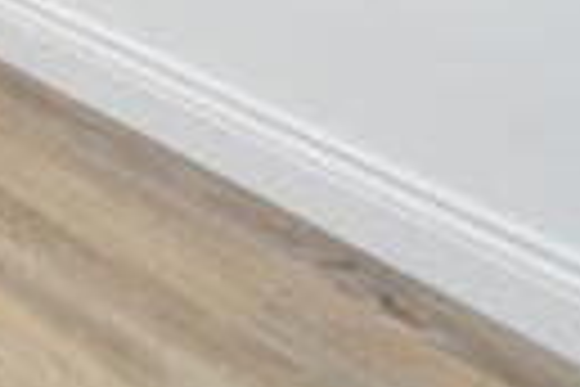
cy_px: -430
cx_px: -789
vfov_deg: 14.4
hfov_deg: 15.4
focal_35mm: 76
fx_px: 1224
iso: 800
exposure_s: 1/125
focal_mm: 10
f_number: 5.6
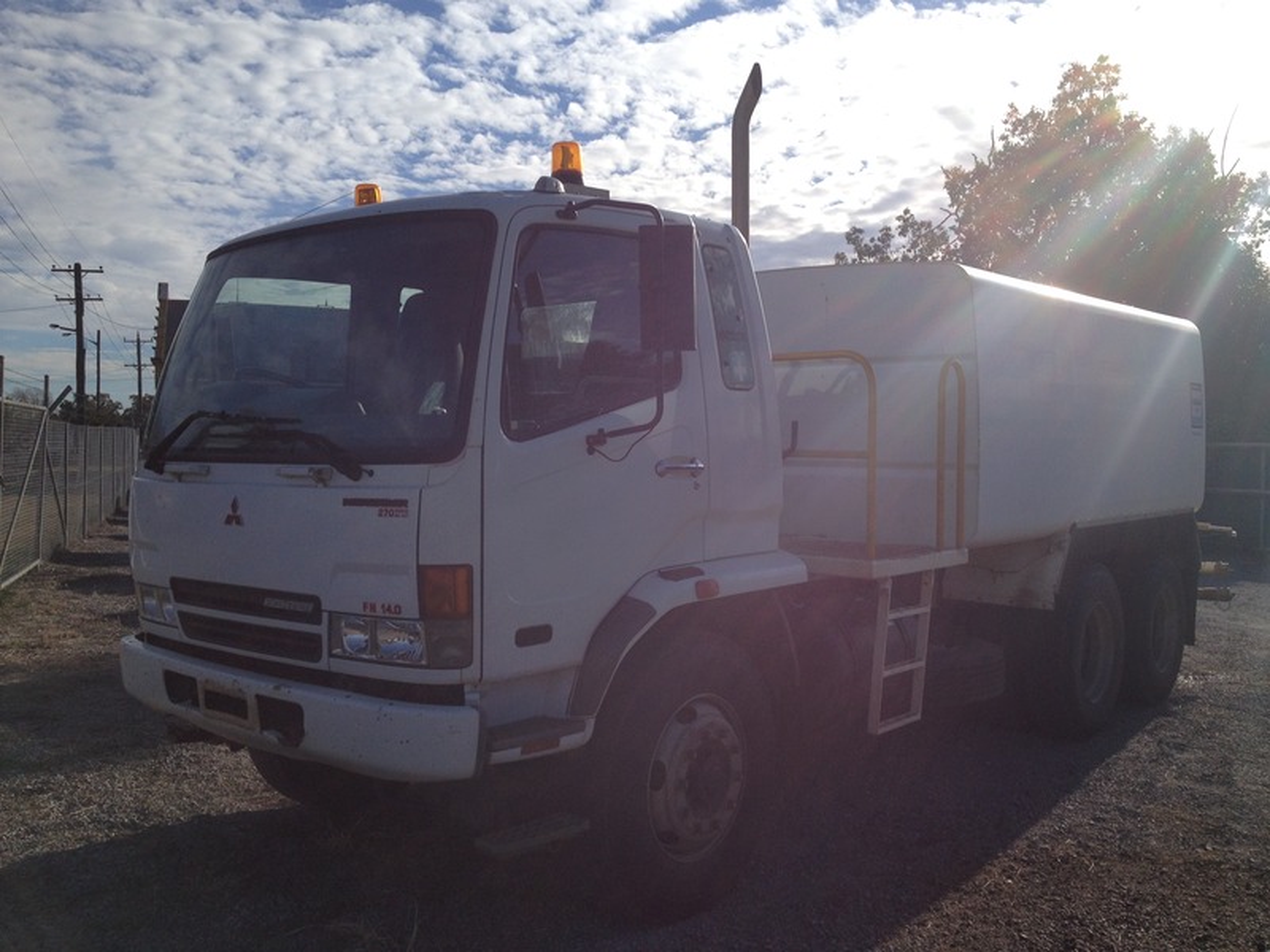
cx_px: 635
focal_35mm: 35
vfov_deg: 40.7
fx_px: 1284
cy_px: 476
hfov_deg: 52.6
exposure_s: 1/2762
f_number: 2.4
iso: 50
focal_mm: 4.28
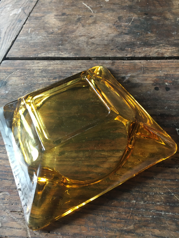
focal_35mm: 29
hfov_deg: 48.2
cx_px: 90
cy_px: 119
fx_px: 200
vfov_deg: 61.7
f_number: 2.2
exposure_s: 1/33
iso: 64
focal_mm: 4.15
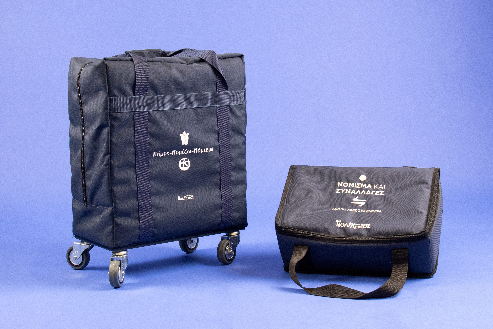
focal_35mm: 51
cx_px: 246
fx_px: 698
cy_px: 164
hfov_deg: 38.9
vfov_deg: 26.5
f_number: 7.1
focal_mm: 34
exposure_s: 1/30
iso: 500
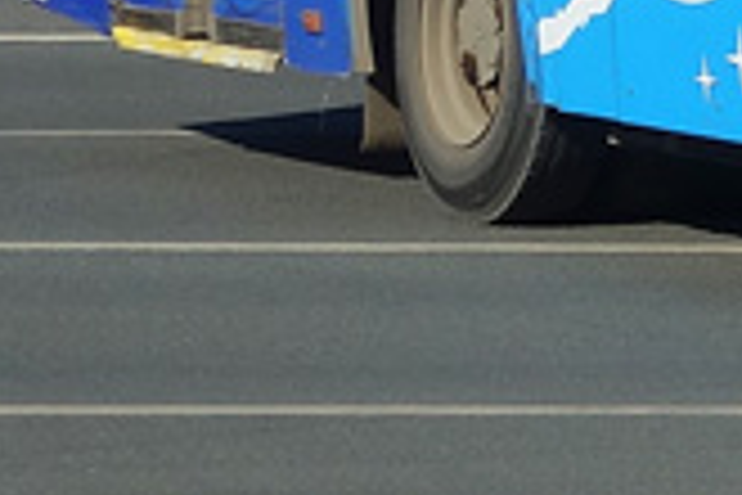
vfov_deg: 4.0
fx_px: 6884
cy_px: -1022
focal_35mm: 334
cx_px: 1857
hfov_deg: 5.9
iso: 125
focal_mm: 16.99
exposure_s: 1/500
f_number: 6.3
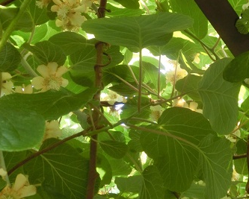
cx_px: 185
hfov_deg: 33.5
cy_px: 75
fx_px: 406
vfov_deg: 27.6
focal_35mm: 55
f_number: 4.1
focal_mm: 6.5
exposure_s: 1/125
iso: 640
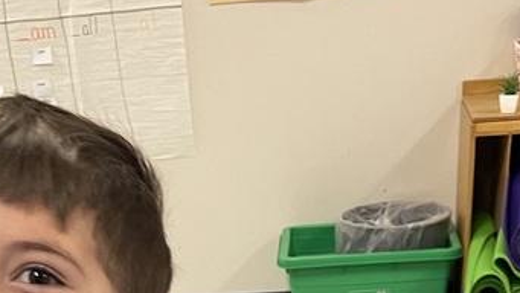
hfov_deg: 25.0
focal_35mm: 85
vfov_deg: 11.3
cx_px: 206
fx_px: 1172
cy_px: 745
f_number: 1.6
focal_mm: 4.2
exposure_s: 1/60
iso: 125
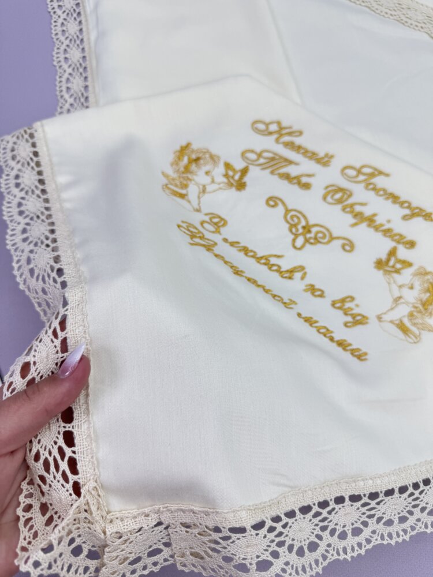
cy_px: 288
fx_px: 400
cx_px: 216
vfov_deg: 71.6
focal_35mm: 24
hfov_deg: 56.8
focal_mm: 6.76
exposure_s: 1/912
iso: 80
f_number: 1.78
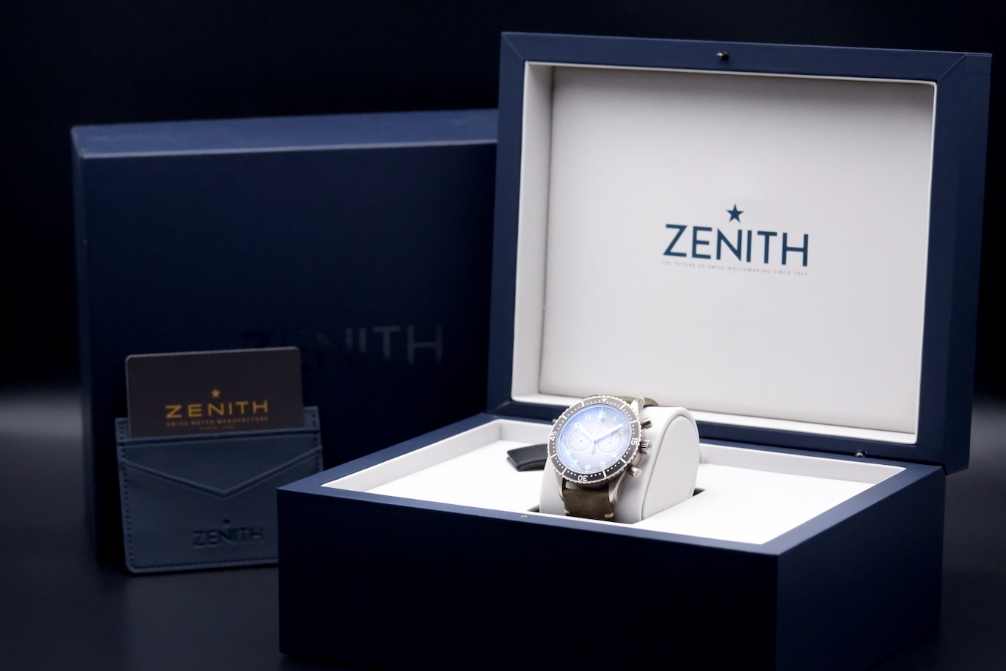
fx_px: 2934
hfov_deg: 19.5
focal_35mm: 105
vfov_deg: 13.0
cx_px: 503
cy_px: 336
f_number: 5
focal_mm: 70.5
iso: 6400
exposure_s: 1/4000
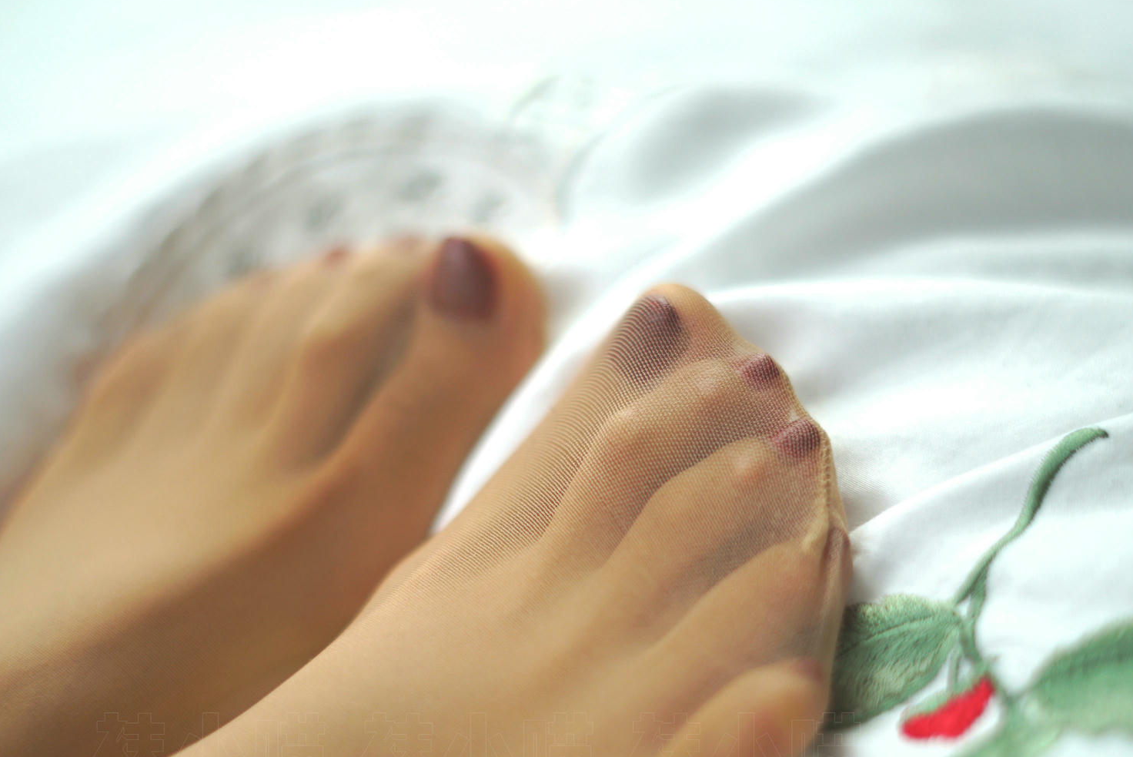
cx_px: 556
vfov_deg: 18.9
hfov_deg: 28.1
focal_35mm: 72
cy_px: 521
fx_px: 2267
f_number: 1.8
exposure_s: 1/160
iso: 100
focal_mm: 50
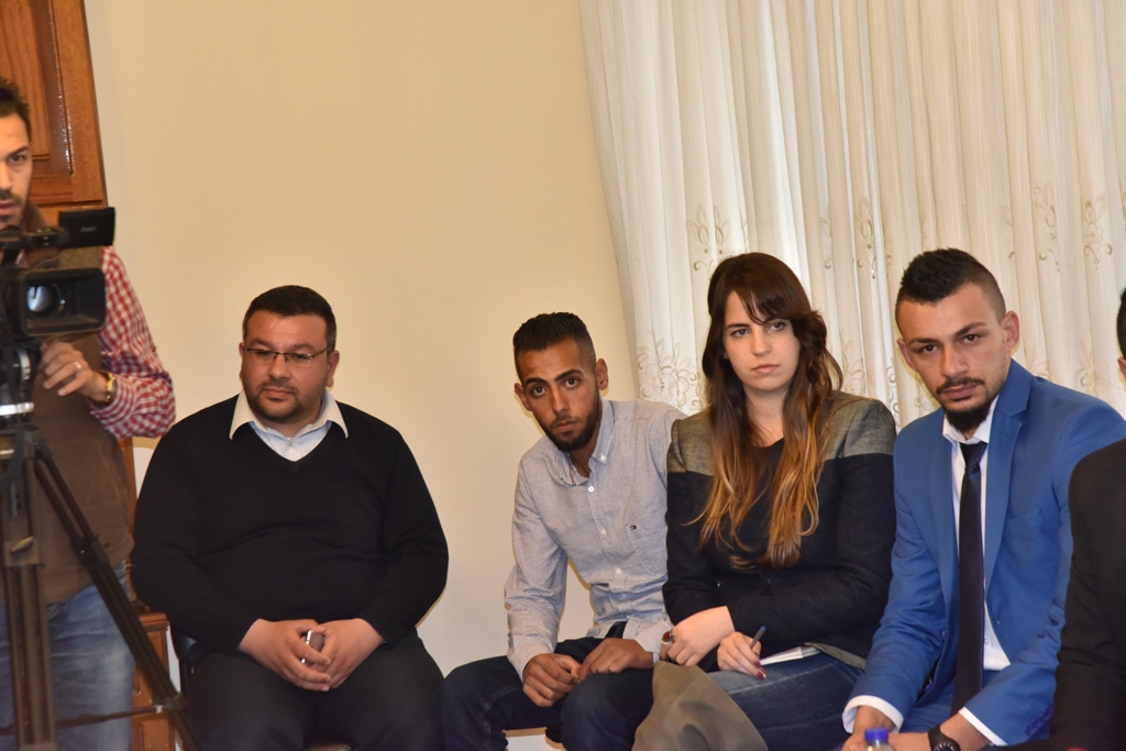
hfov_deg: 17.1
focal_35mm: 120
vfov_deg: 11.4
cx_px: 563
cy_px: 376
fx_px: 3754
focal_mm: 120
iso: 2500
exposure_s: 1/200
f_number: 6.3
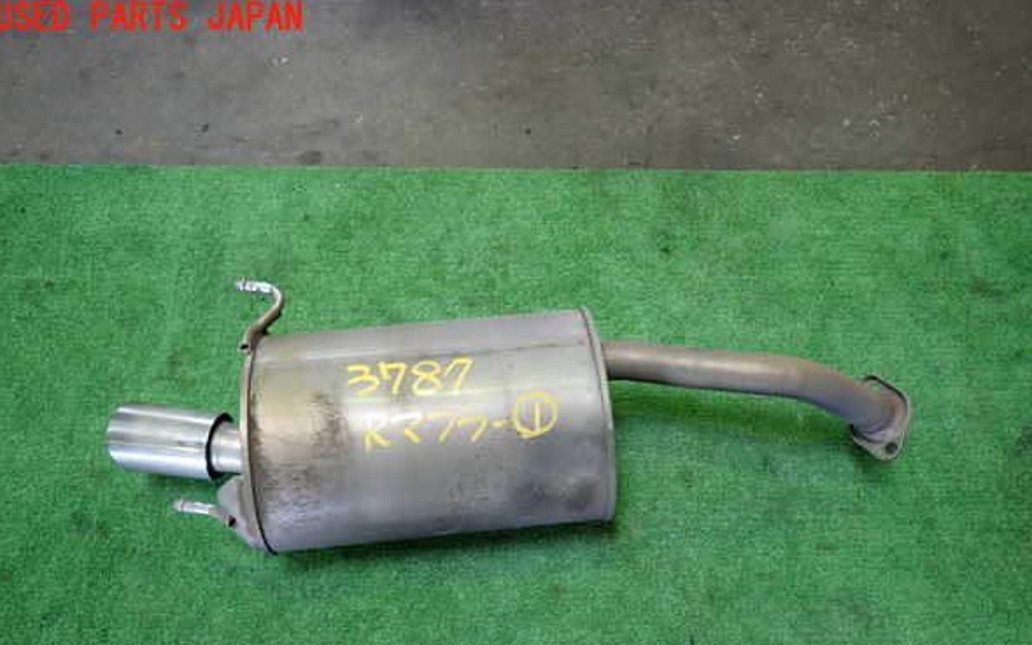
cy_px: 391
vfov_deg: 45.7
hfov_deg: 68.4
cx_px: 510
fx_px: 759
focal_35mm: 27
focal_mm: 4.5
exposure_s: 1/40
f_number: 2
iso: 200
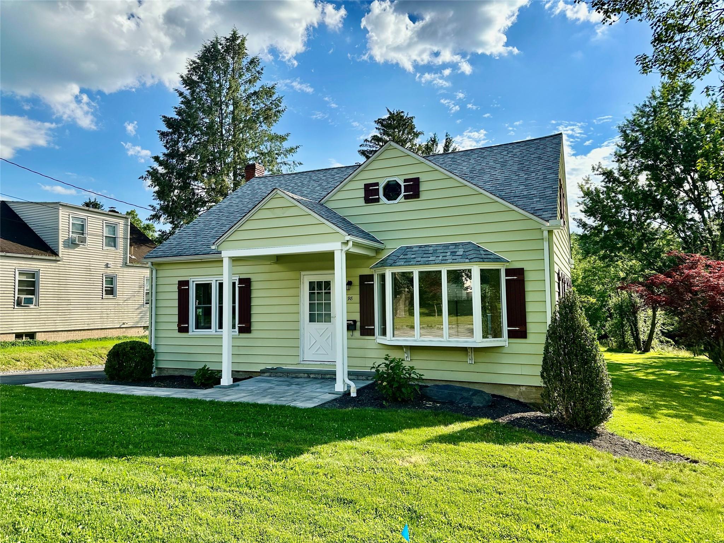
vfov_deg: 56.8
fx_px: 502
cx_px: 362
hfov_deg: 71.6
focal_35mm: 24
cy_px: 272
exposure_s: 1/3247
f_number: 1.78
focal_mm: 6.86
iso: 80
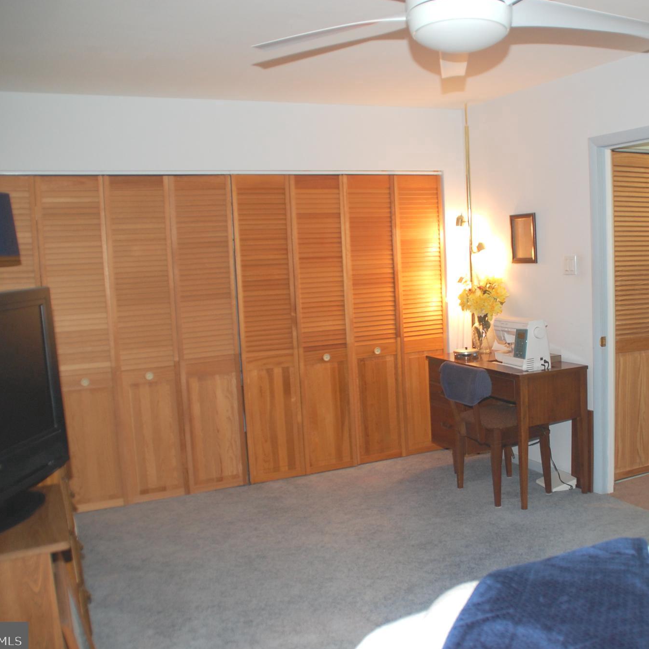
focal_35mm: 35
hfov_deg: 46.7
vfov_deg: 47.2
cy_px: 327
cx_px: 417
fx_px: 742
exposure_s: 1/60
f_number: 4
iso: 400
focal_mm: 18
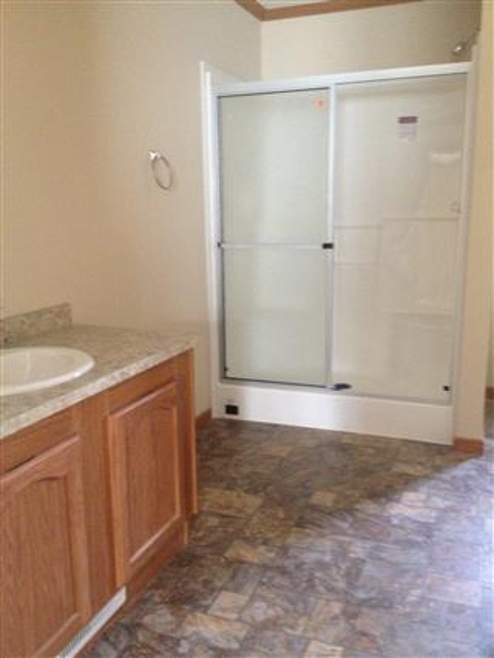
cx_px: 247
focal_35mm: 35
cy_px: 329
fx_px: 665
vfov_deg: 52.6
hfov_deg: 40.7
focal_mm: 4.28
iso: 500
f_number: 2.4
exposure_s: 1/15
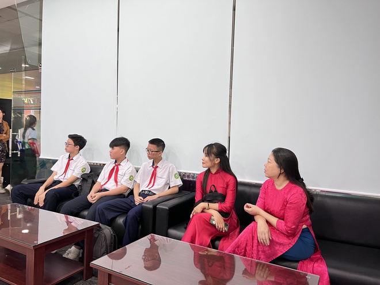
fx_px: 285
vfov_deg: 53.1
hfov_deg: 67.3
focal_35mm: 26
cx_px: 190
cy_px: 142
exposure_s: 1/50
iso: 100
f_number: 1.5
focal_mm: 5.7
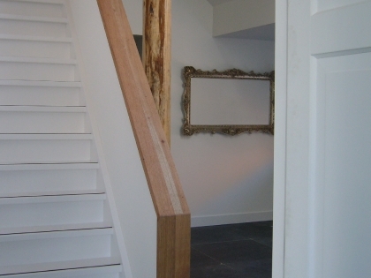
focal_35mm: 50
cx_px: 152
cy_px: 98
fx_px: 536
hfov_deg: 38.1
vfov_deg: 29.0
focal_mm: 5.8
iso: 100
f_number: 2.8
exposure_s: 1/80
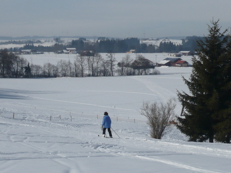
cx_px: 117
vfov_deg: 14.8
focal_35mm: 100
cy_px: 95
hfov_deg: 19.6
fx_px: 667
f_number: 11
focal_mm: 8.9
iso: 100
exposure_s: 1/400
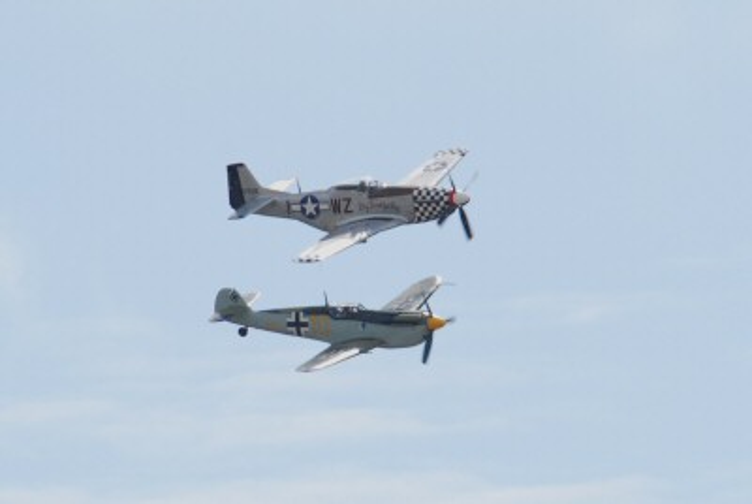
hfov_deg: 3.4
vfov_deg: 2.3
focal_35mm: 600
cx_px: 376
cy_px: 252
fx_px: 12552
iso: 320
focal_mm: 400
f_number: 9.5
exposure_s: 1/750
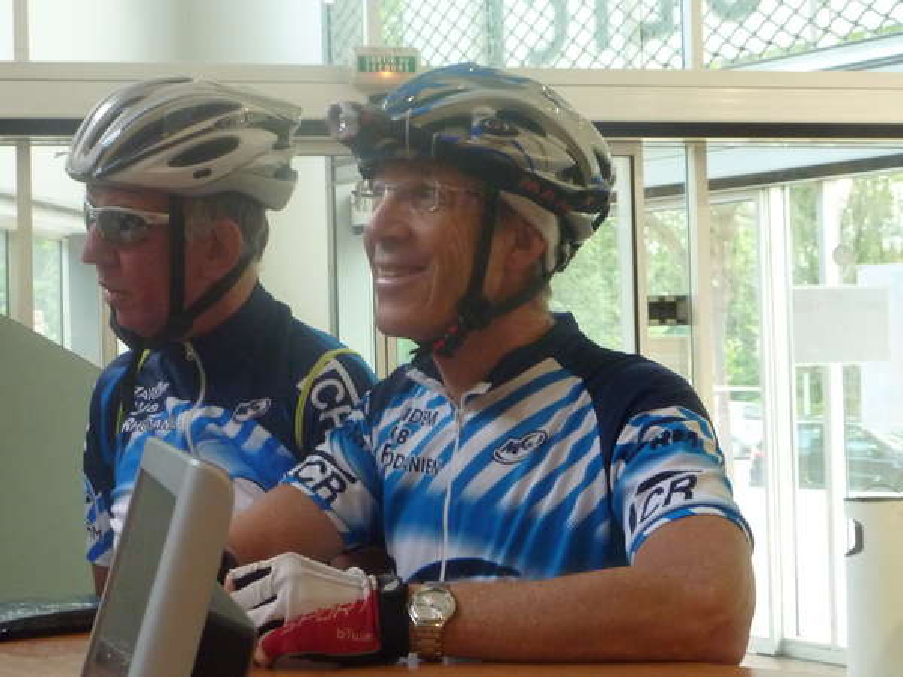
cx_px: 452
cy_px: 338
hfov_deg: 28.2
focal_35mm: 69
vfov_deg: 21.3
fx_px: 1800
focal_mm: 7.9
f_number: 3.8
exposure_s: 1/30
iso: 400
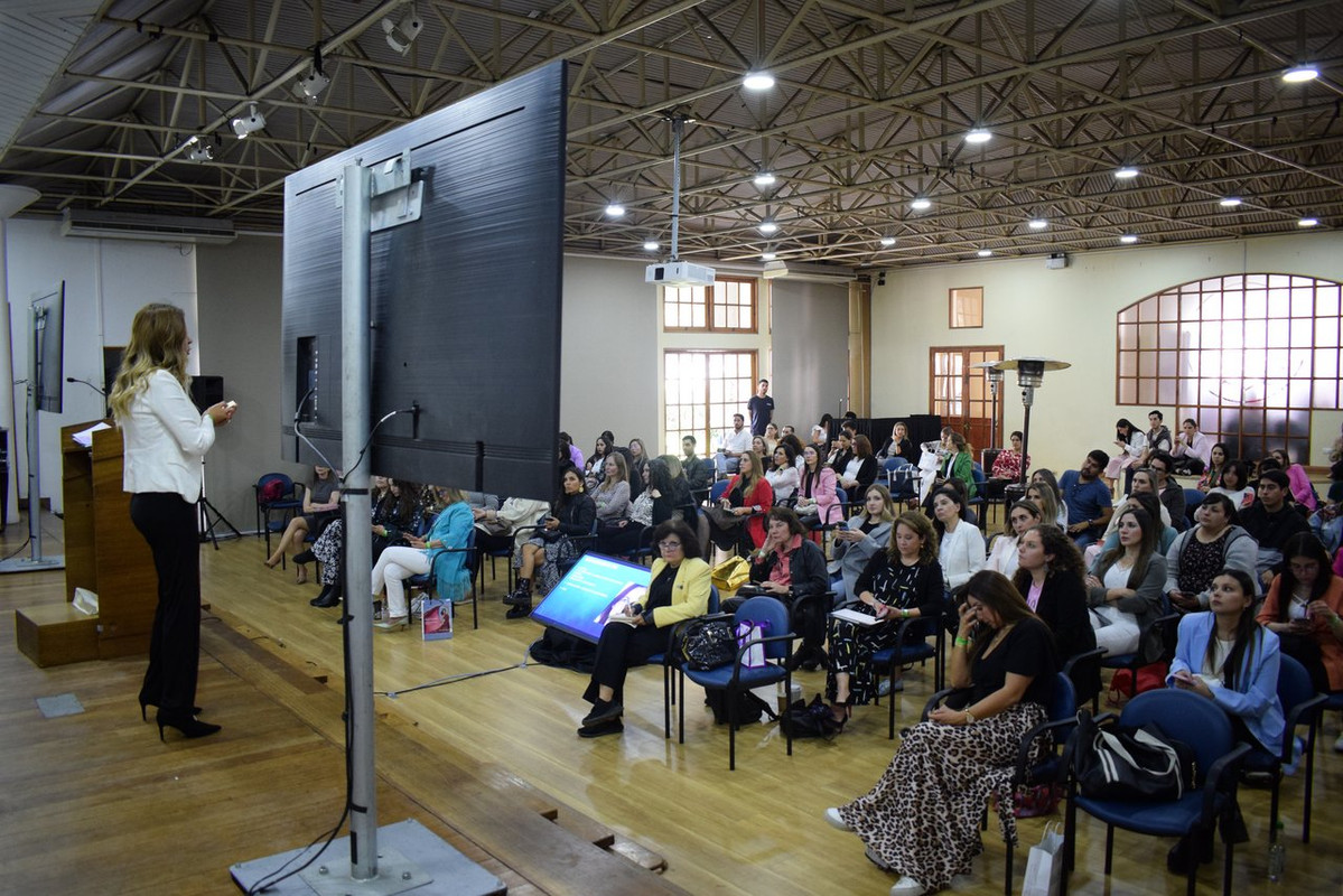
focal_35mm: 27
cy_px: 448
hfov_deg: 67.4
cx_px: 672
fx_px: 1007
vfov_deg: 48.0
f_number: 3.5
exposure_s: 1/30
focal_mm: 18
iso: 1600
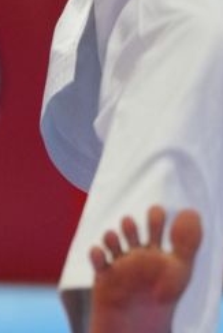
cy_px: 127
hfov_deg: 2.4
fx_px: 5428
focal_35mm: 585
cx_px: 231
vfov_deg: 3.5
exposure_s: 1/250
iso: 2500
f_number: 2.8
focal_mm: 119
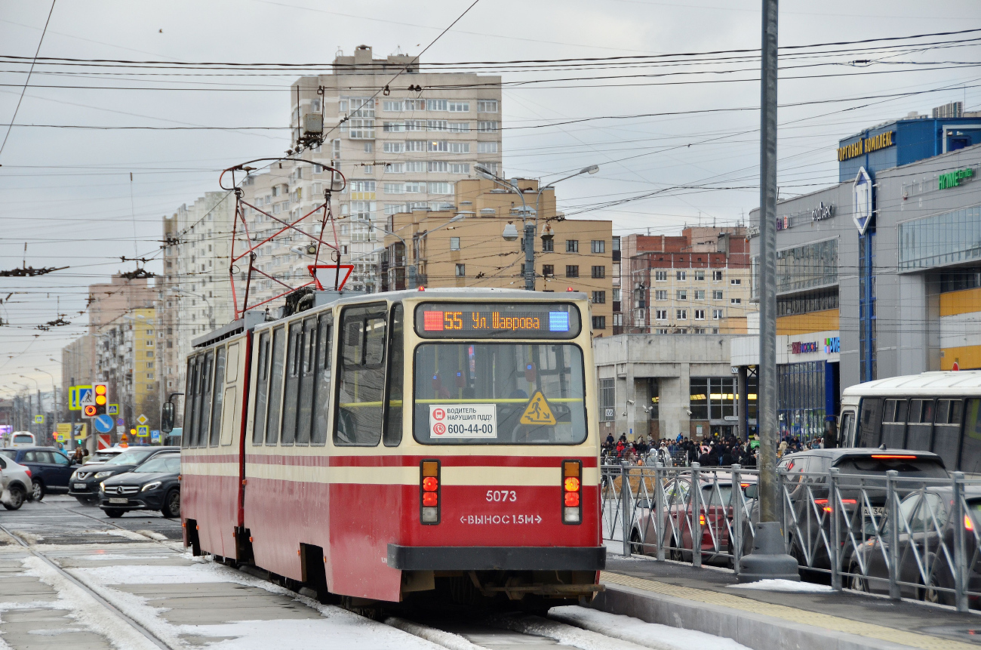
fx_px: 3671
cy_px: 325
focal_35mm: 135
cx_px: 490
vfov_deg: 10.1
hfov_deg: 15.2
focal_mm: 90
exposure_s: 1/250
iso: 200
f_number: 6.3
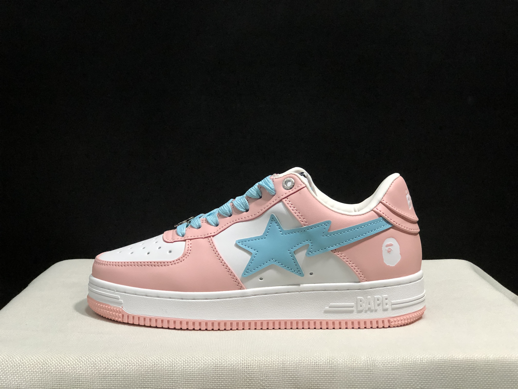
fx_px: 853
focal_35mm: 57
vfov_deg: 25.7
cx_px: 259
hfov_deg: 33.8
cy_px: 194
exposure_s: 1/30
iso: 64
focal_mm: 6.6
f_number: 2.8
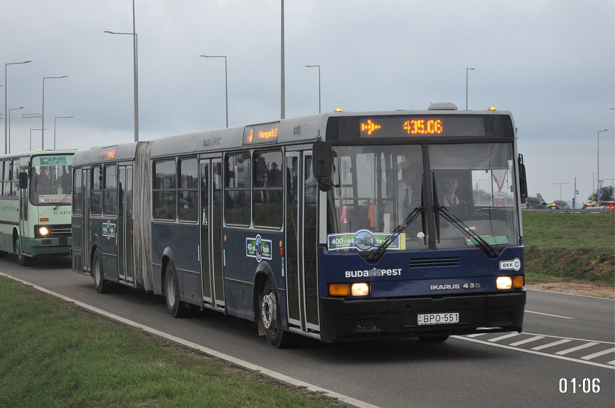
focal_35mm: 87
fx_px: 1485
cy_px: 204
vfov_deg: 15.7
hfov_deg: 23.4
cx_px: 308
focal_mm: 58
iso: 1600
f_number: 5
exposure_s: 1/320
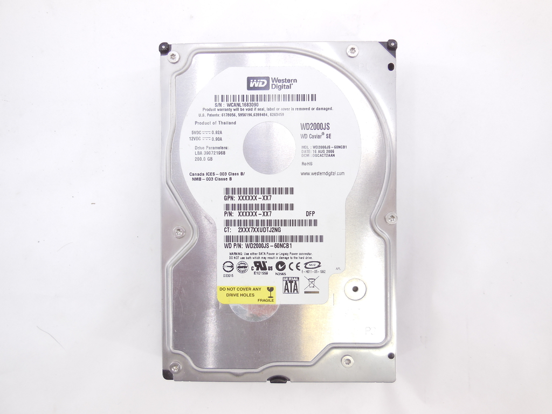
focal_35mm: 25
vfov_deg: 54.9
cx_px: 276
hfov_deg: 69.4
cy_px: 207
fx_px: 399
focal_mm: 4.5
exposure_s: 1/60
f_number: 3.1
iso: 125
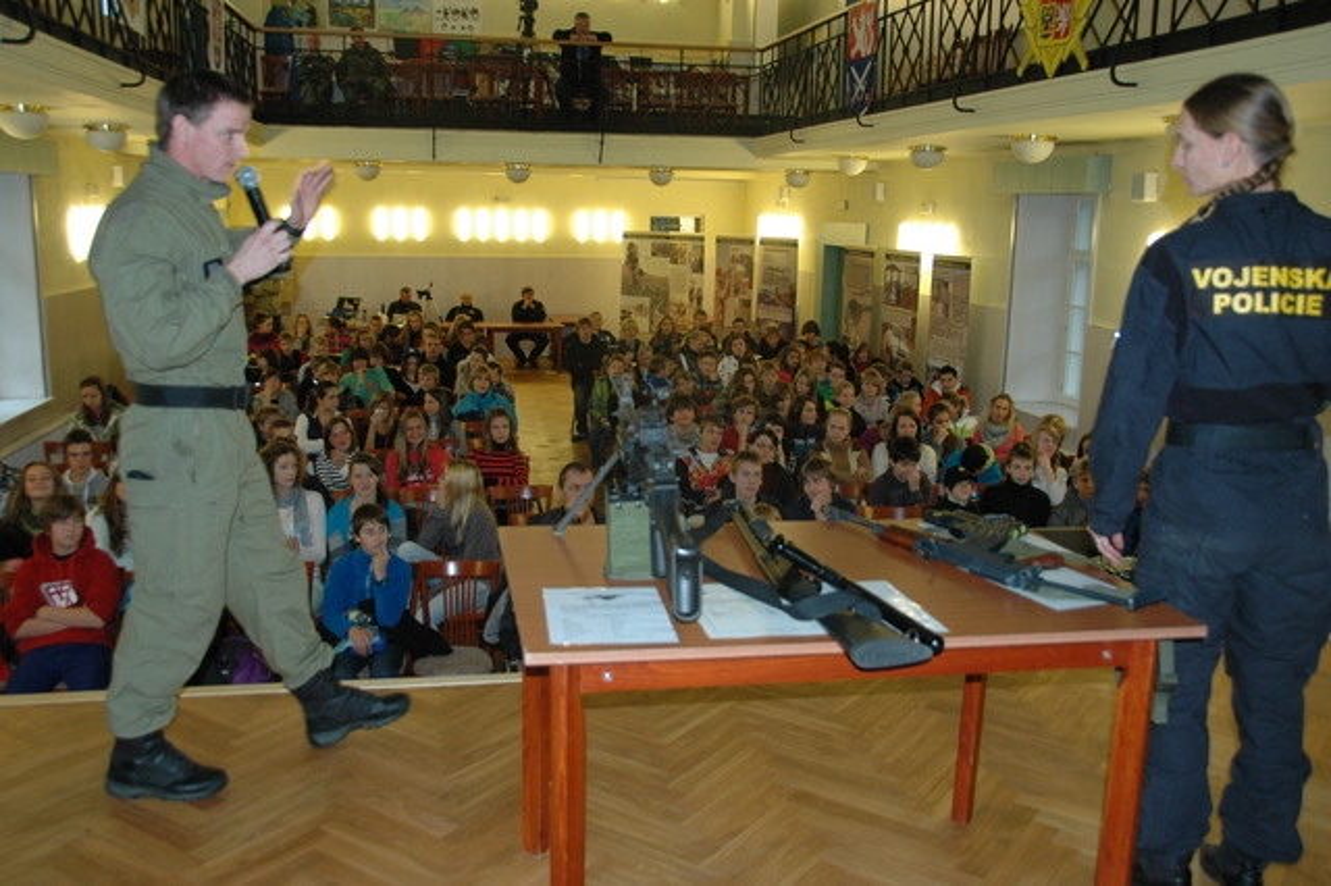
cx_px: 666
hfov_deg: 57.2
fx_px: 1219
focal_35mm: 33
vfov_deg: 39.9
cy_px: 443
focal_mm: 22
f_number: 3.8
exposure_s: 1/60
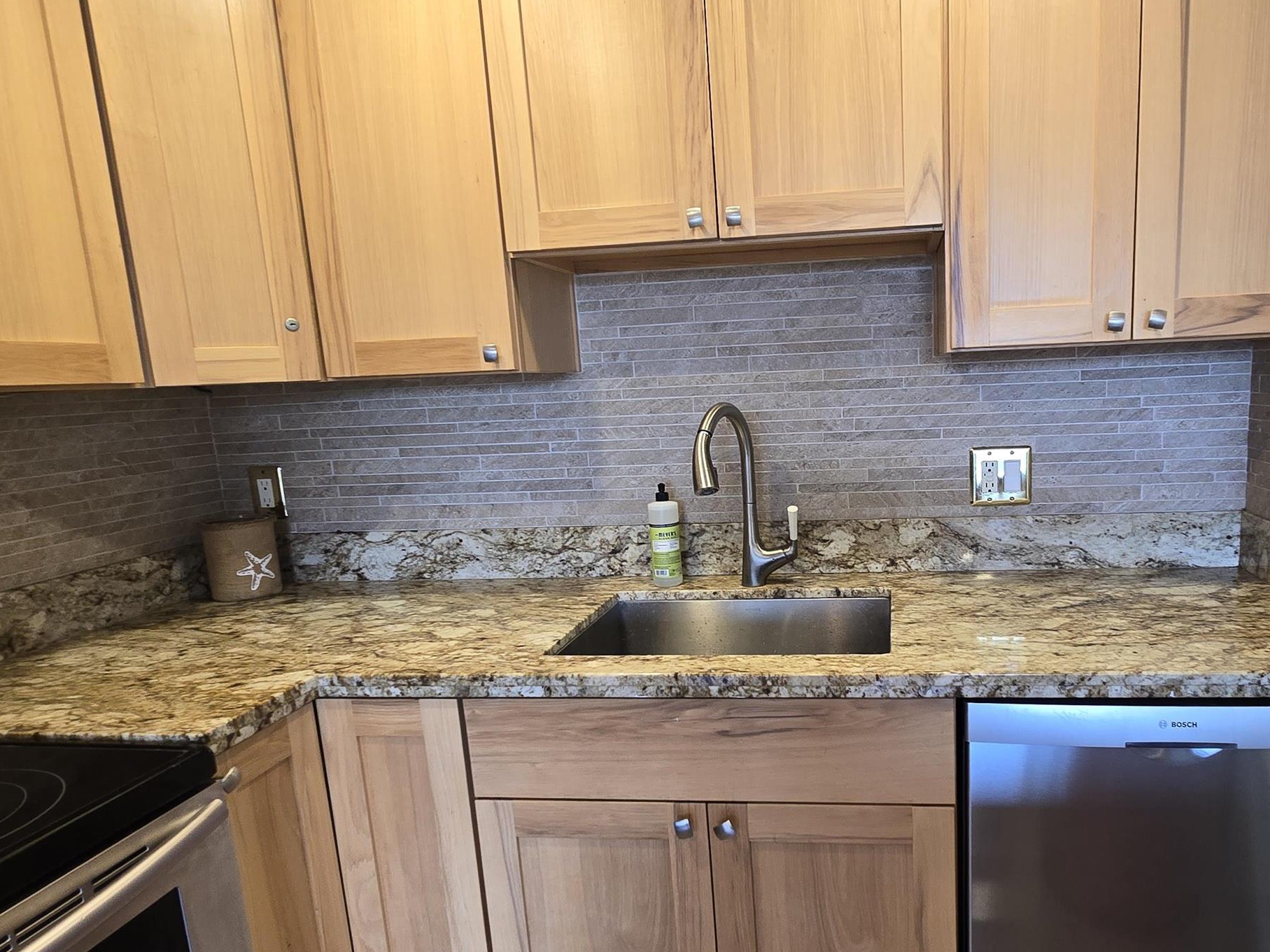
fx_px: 807
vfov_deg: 60.9
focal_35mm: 22
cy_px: 525
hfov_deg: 75.2
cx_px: 786
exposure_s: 1/60
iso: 125
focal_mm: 2.2
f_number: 2.2
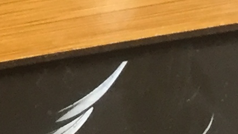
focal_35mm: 235
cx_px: 65
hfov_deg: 9.2
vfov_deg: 4.6
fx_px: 1483
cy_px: -462
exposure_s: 1/33
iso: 125
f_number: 2.2
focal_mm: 4.15
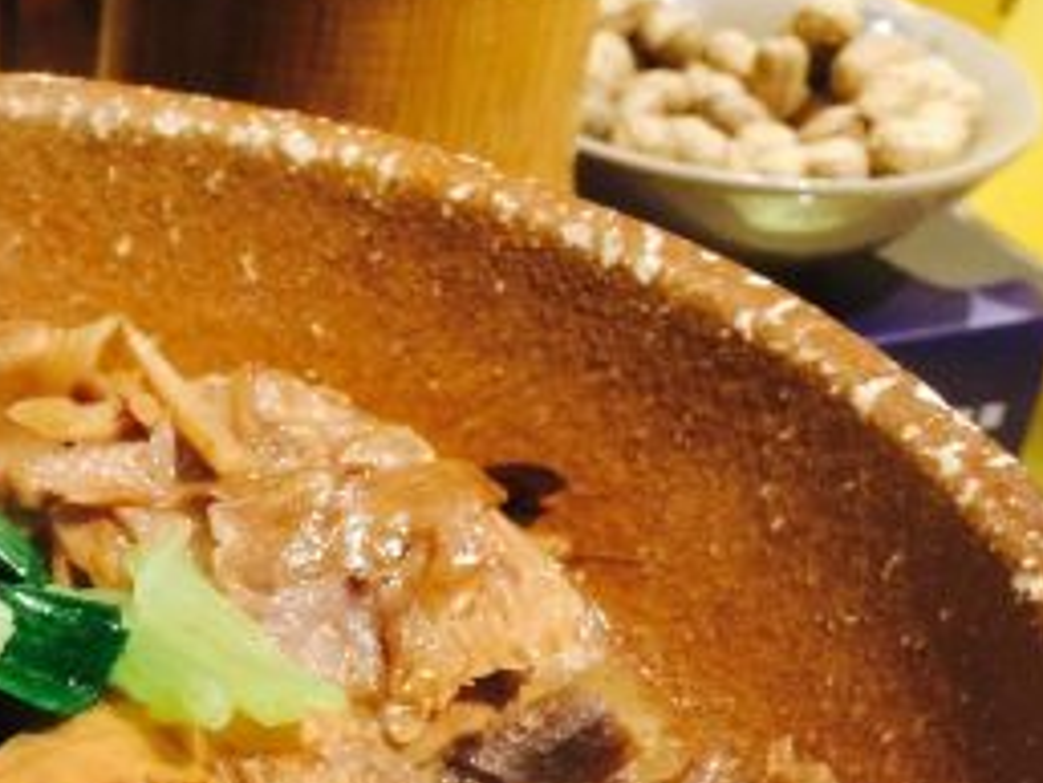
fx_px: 2381
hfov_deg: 23.2
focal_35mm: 79
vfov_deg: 18.0
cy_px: 874
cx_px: -118
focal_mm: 4.15
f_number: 2.2
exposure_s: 1/33
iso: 200
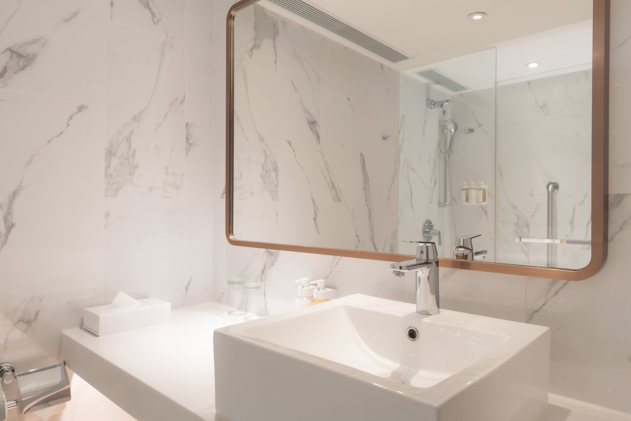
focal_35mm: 24
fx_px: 421
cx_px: 316
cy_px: 210
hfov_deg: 73.7
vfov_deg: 53.1
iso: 125
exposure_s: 1/4
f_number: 8
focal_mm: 24
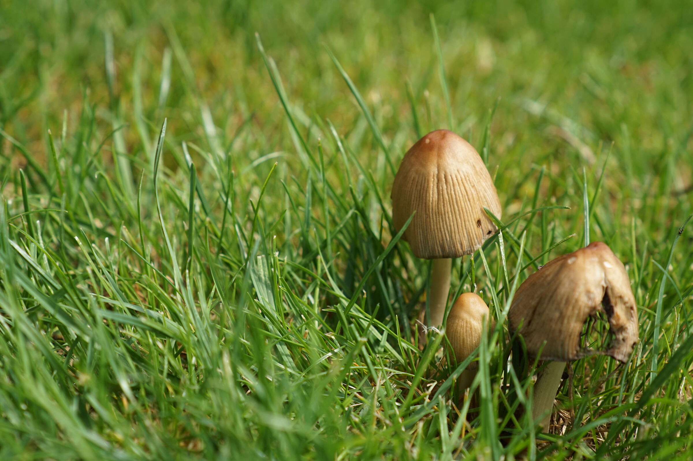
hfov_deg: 27.0
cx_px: 346
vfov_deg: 18.2
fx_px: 1443
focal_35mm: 75
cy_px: 230
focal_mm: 50
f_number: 3.5
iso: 100
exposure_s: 1/320
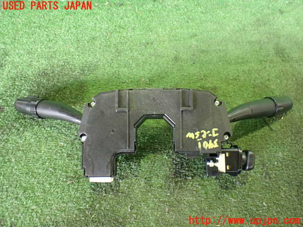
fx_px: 263
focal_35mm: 30
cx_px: 152
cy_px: 114
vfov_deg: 46.8
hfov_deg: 60.0
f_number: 2.3
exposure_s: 1/40
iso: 800
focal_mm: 5.4
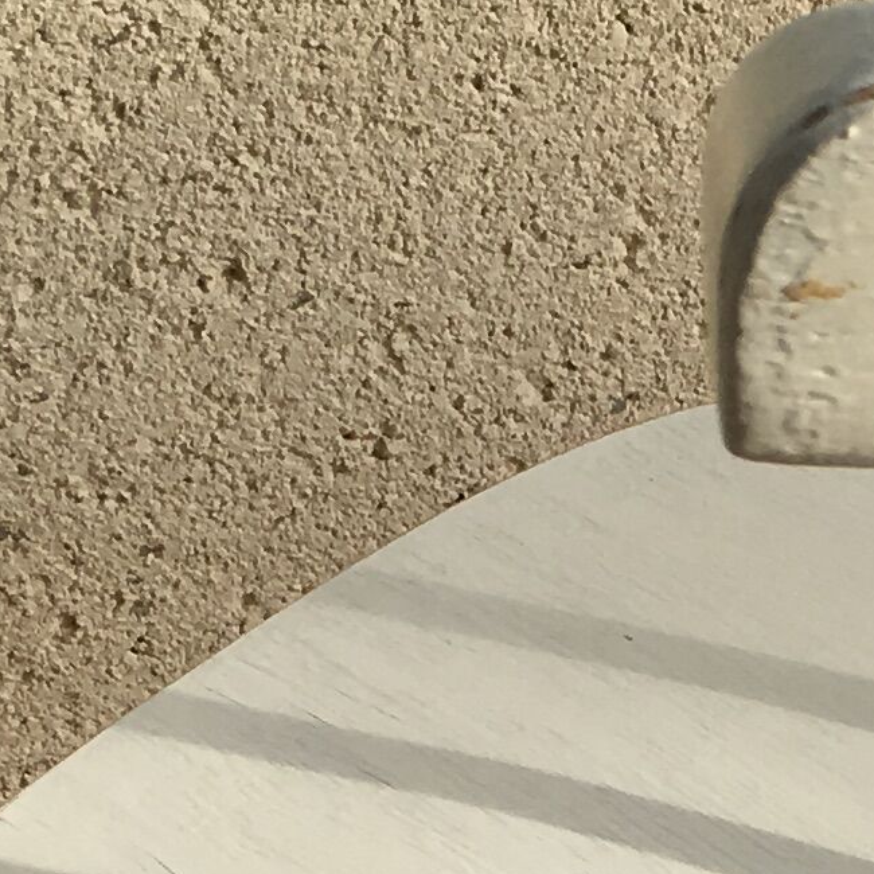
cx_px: 1314
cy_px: 1288
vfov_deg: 10.6
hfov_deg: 10.6
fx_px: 4542
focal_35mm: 159
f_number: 2.2
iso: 25
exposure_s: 1/1148
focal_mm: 4.15
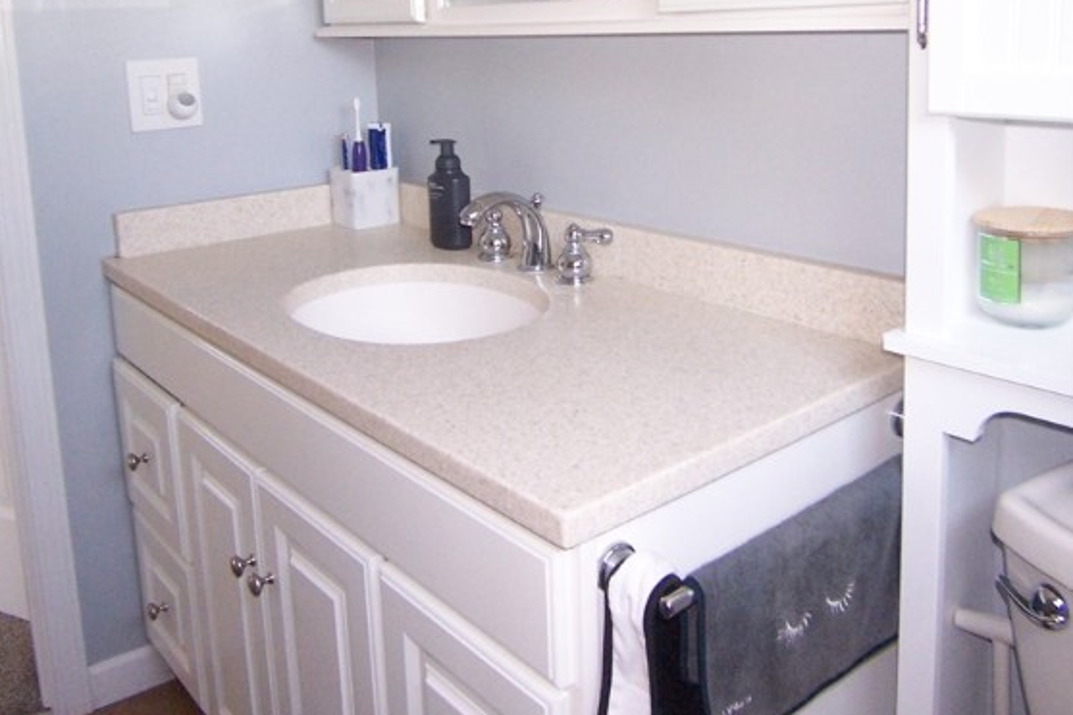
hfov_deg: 57.2
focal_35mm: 33
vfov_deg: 38.8
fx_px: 983
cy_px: 173
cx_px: 530
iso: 200
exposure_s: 1/30
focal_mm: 3.8
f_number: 2.8
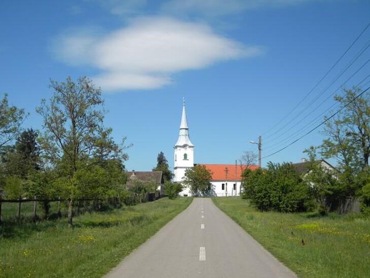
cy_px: 142
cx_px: 187
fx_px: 449
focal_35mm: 42
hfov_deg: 44.8
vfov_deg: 34.4
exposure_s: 1/297
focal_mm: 7.3
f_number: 7.6
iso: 80
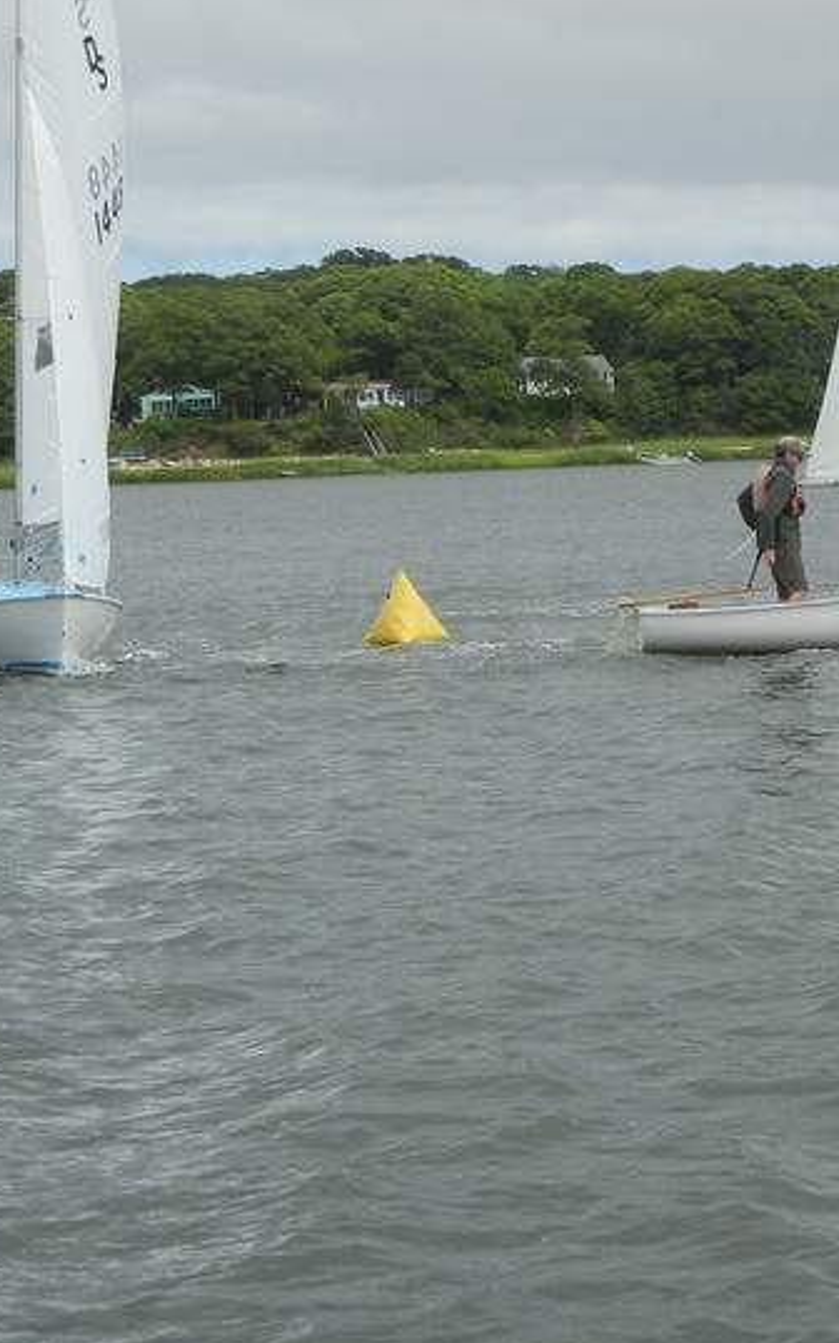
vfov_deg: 17.5
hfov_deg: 11.0
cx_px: 562
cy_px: 419
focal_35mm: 119
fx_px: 4356
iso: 160
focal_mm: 10.6
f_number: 8
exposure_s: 1/315
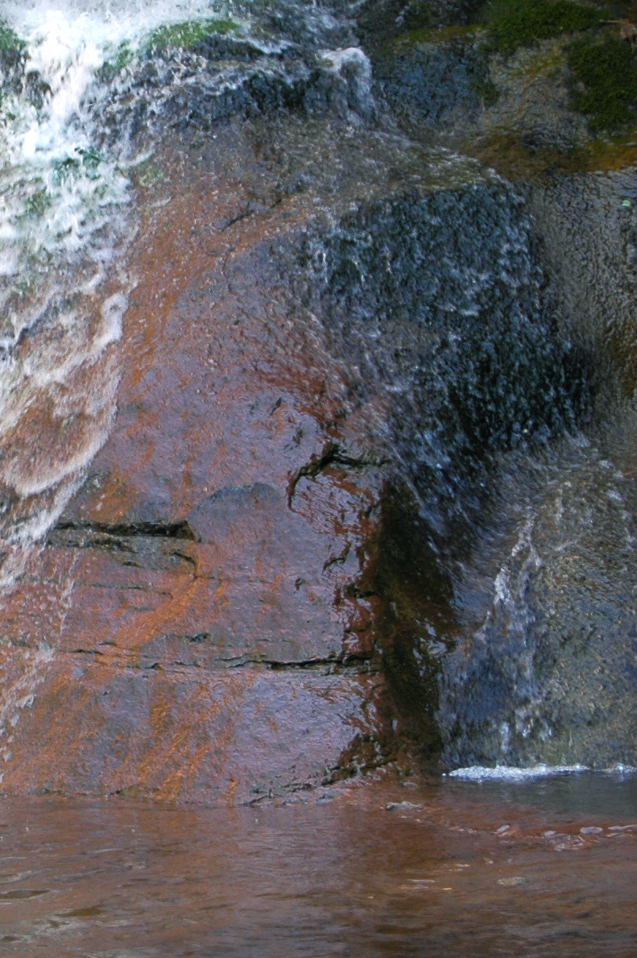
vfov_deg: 12.0
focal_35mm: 171
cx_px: -115
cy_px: 462
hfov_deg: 7.9
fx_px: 4547
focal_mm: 46
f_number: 5.3
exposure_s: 1/125
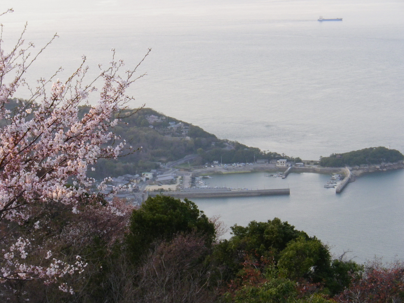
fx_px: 1424
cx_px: 202
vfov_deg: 12.1
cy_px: 152
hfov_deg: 16.1
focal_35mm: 122
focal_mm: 21.6
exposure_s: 1/80
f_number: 5.5
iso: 200
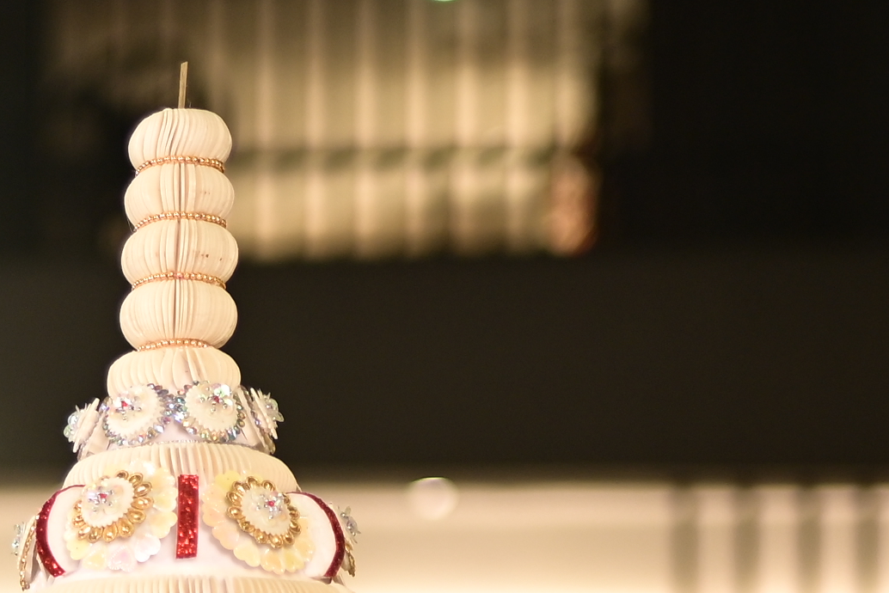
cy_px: 1213
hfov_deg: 9.1
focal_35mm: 219
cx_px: -463
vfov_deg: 6.1
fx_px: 5409
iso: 400
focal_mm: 50
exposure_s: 1/400
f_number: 1.6
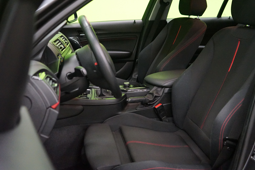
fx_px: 241
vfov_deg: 38.9
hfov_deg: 55.7
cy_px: 77
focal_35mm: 34
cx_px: 137
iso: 6400
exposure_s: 1/40
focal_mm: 28
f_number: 3.5
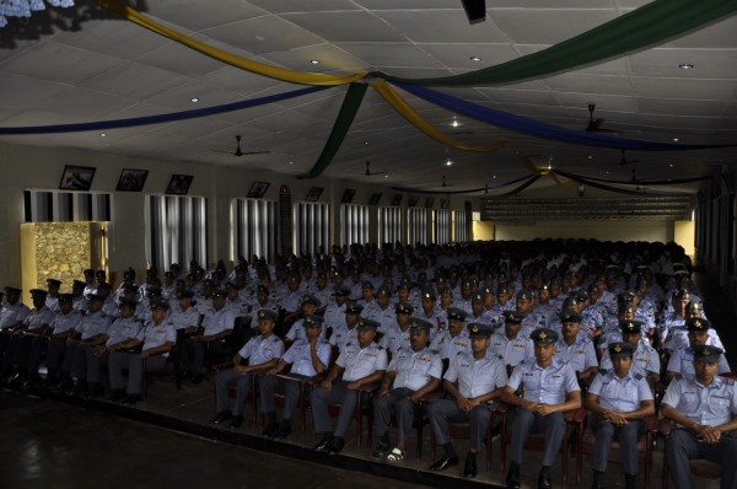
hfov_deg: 67.5
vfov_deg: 47.8
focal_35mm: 27
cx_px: 368
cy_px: 244
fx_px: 552
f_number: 4.5
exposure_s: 1/80
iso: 200
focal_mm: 18
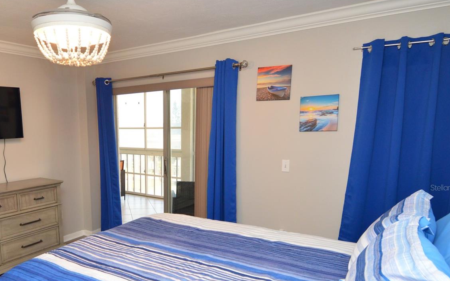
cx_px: 147
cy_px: 188
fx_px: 319
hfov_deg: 68.3
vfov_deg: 46.8
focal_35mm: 26
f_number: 4
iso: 720
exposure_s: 1/60
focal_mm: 12
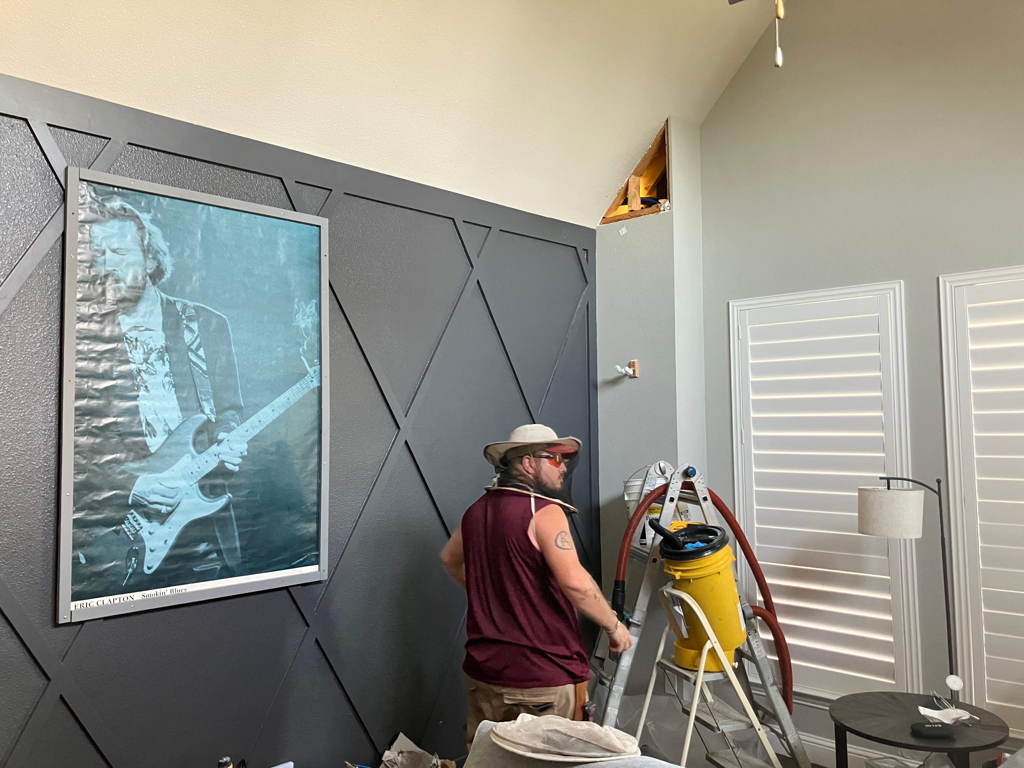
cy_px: 384
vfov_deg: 49.7
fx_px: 828
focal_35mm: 28
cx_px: 512
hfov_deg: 63.4
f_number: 1.8
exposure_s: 1/60
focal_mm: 3.99
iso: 250
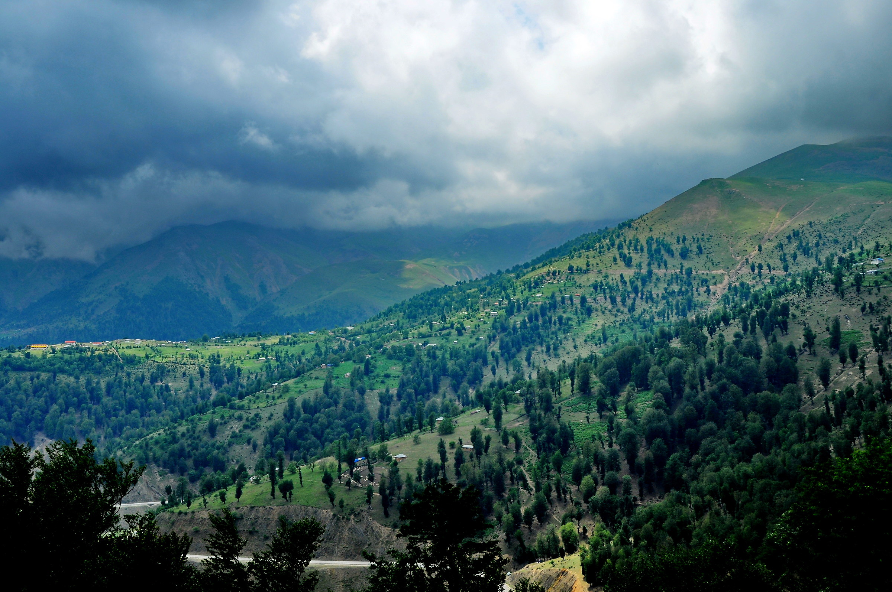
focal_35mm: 39
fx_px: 965
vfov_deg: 34.1
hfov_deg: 49.6
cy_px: 296
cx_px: 446
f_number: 9
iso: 200
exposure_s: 1/320
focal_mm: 26
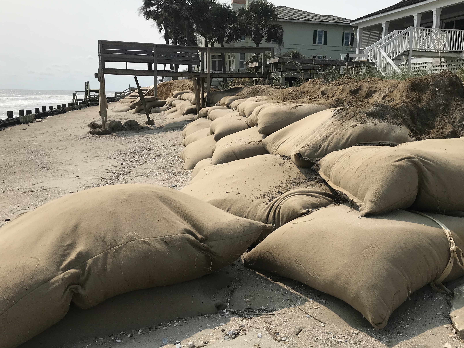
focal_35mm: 35
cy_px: 173
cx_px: 265
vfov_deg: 40.7
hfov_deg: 52.5
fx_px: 469
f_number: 1.8
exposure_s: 1/4808
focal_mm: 3.99
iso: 20
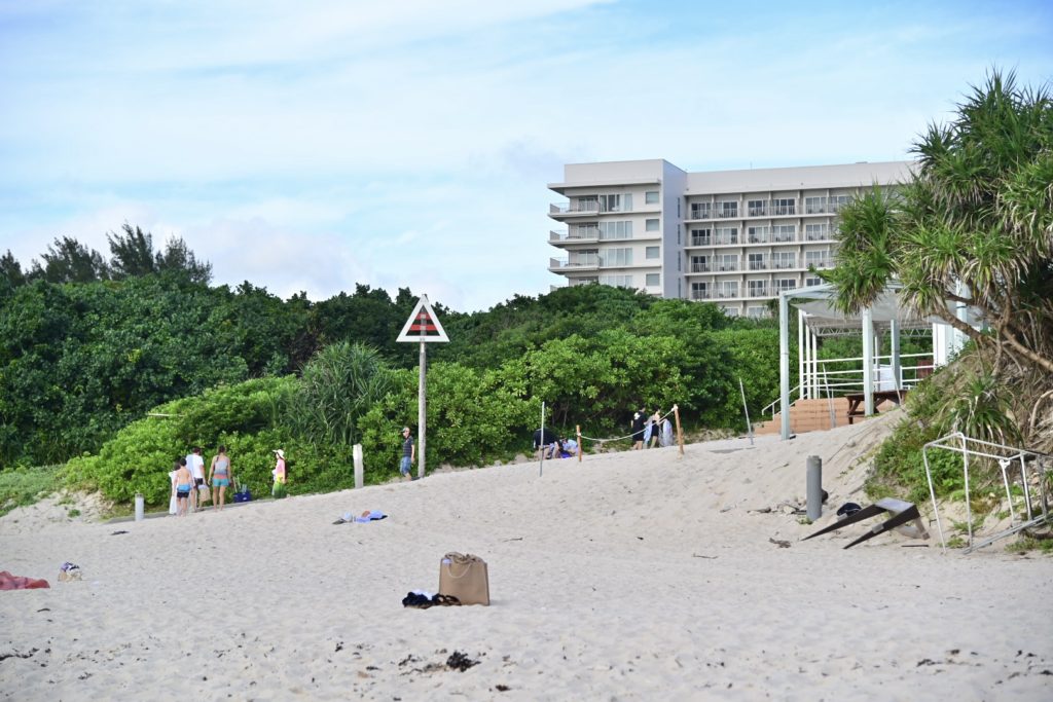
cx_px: 526
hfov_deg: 26.0
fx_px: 2282
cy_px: 351
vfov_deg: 17.5
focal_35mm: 78
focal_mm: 78
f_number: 4
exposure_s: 1/500
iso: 100
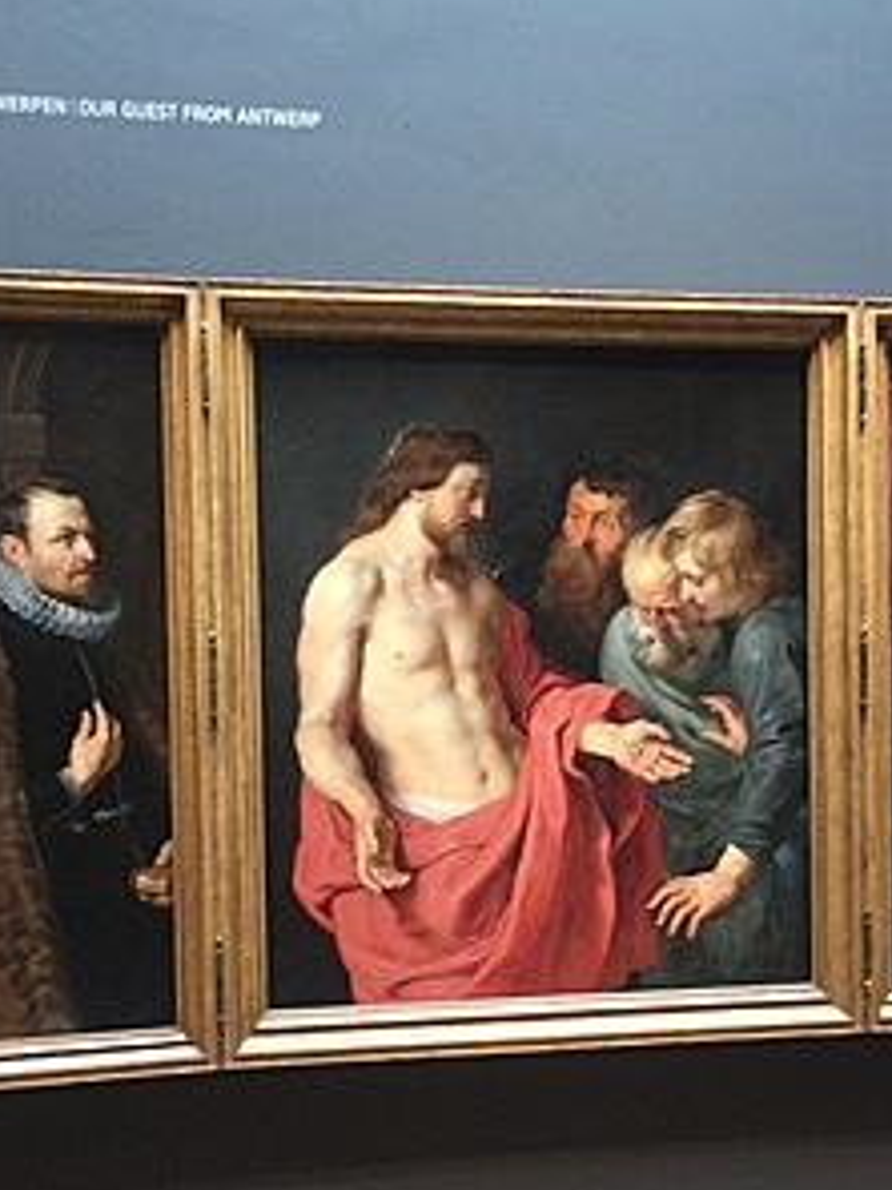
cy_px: 708
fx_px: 1615
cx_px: 490
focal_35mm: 47
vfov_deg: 40.3
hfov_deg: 30.9
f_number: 2.2
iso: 320
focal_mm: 4.15
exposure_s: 1/17
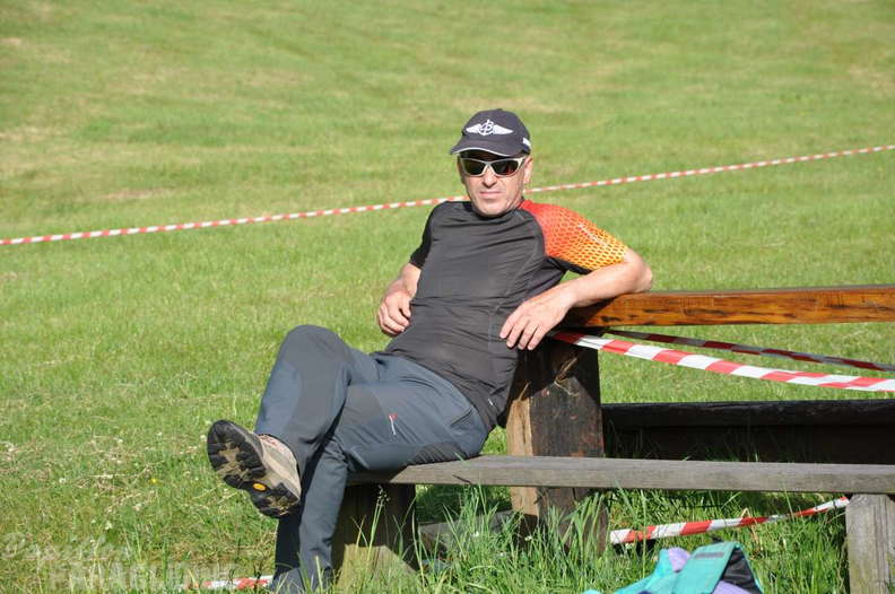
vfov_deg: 8.7
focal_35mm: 158
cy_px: 297
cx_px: 448
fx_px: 3911
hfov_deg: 13.1
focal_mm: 105
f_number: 9
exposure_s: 1/320
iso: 200
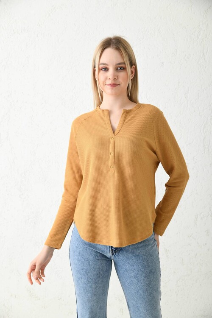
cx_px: 106
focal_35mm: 55
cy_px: 159
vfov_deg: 36.2
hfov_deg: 24.6
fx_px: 486
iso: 100
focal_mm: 55
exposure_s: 1/160
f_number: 5.6
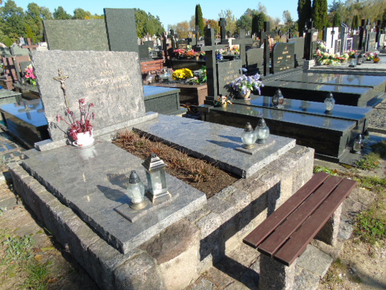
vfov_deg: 54.9
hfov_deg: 69.4
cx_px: 193
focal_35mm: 25
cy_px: 145
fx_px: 279
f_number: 3.4
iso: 80
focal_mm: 4.4
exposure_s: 1/500
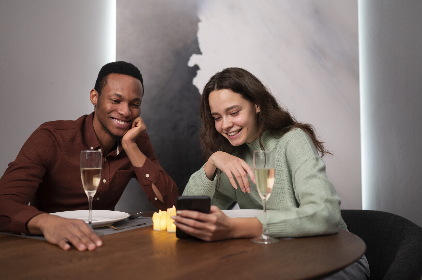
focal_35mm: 35
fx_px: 410
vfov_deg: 37.8
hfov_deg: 54.5
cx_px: 211
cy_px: 140
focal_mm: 35
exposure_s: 1/320
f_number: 1.8
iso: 800
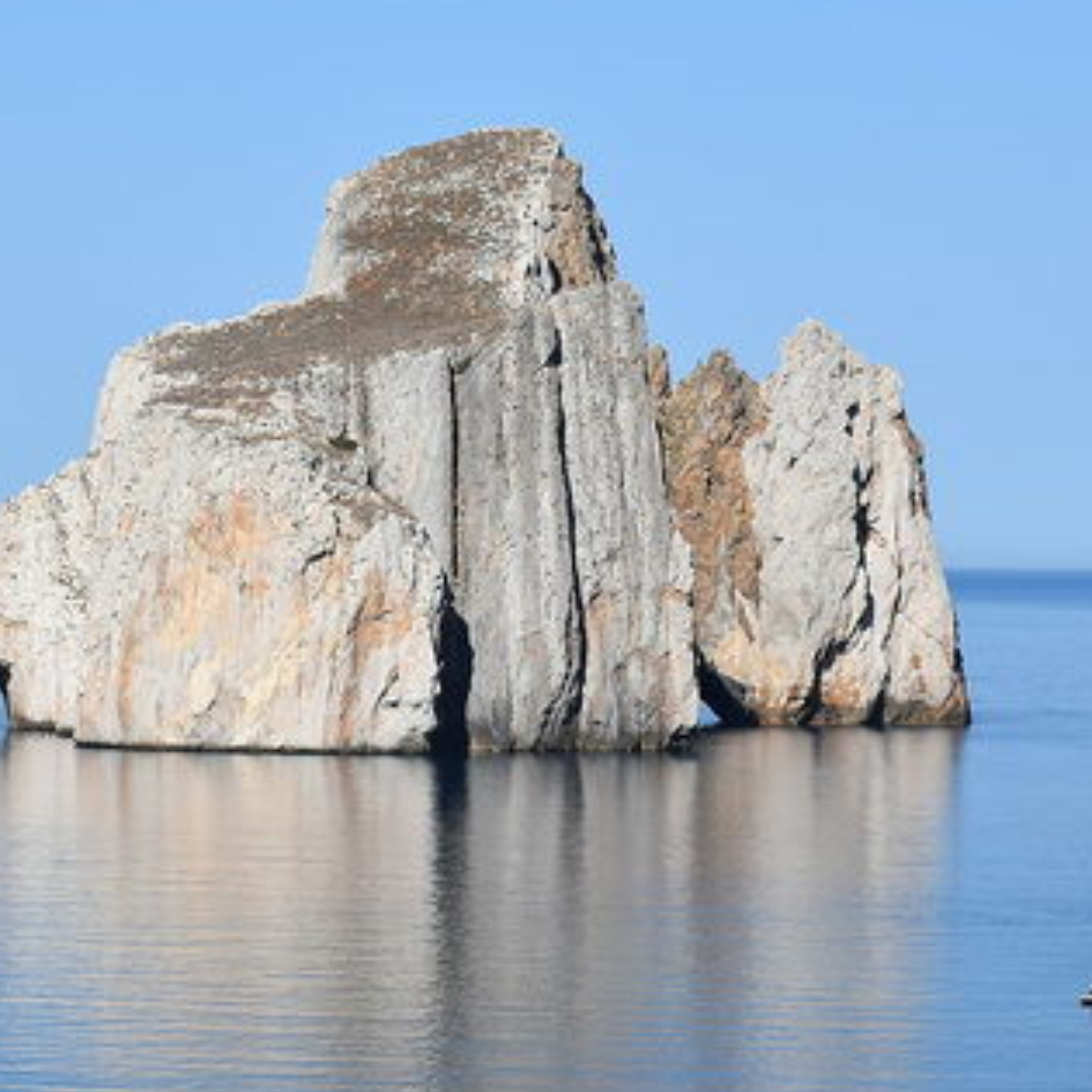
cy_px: 530
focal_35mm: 170
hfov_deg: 10.3
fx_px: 6067
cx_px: 340
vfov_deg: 10.3
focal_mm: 70
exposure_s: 1/500
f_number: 11
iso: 200
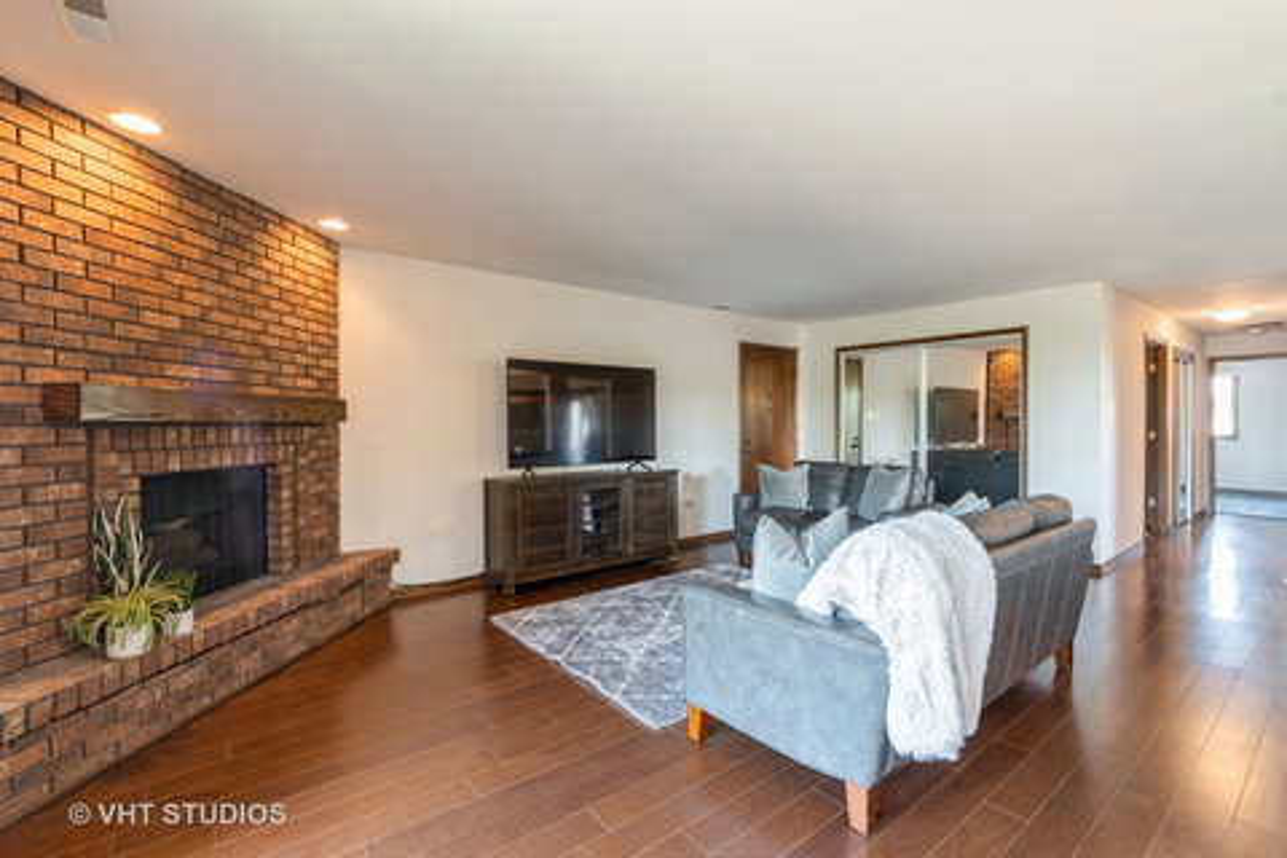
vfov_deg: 77.3
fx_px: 536
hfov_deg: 100.4
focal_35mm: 15
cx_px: 644
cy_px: 429
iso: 400
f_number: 9
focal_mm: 10
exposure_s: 1/4
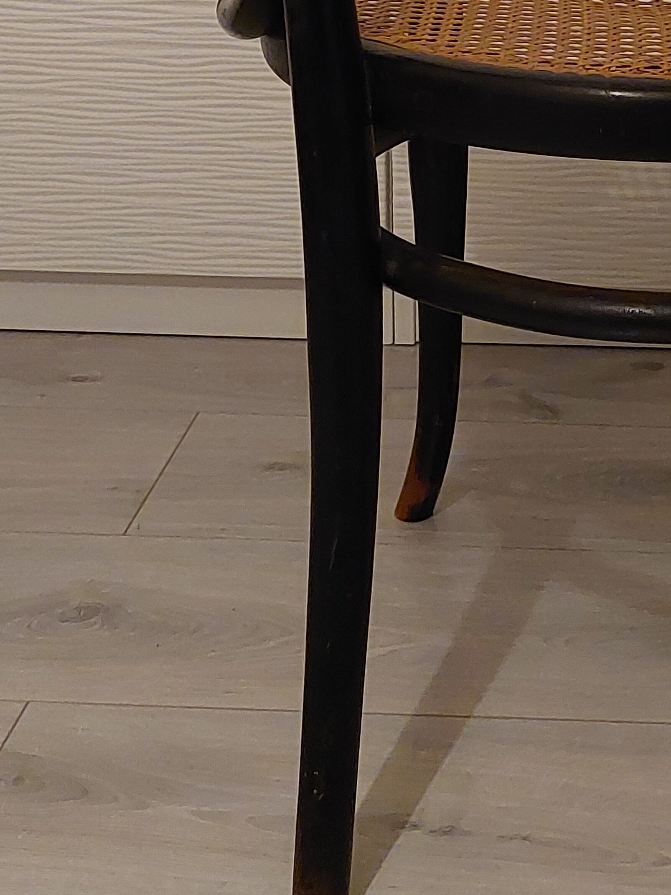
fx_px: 1396
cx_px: 668
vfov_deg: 33.4
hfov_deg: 25.7
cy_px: 61
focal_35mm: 54
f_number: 1.8
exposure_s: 1/25
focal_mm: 5.23
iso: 800
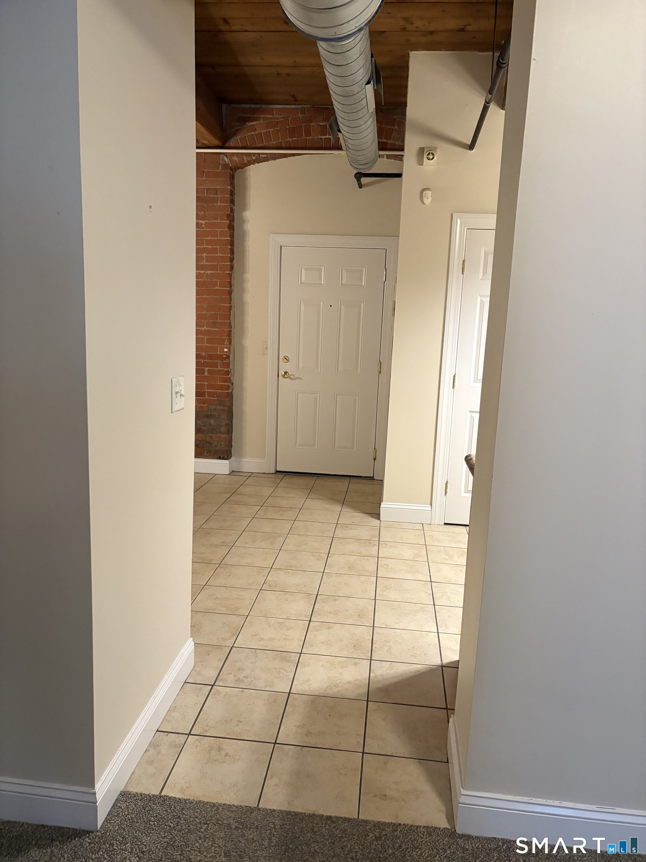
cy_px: 431
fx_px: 647
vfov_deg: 67.3
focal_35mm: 26
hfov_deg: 53.1
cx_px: 323
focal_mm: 5.96
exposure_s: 1/60
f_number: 1.6
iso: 400
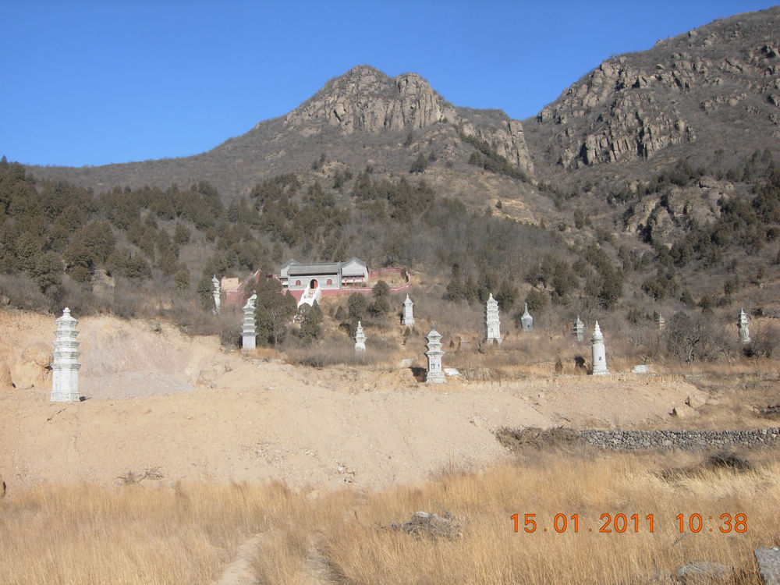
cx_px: 390
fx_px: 811
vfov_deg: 39.7
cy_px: 292
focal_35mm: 36
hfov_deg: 51.4
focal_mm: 7.5
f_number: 6.1
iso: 50
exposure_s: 1/279
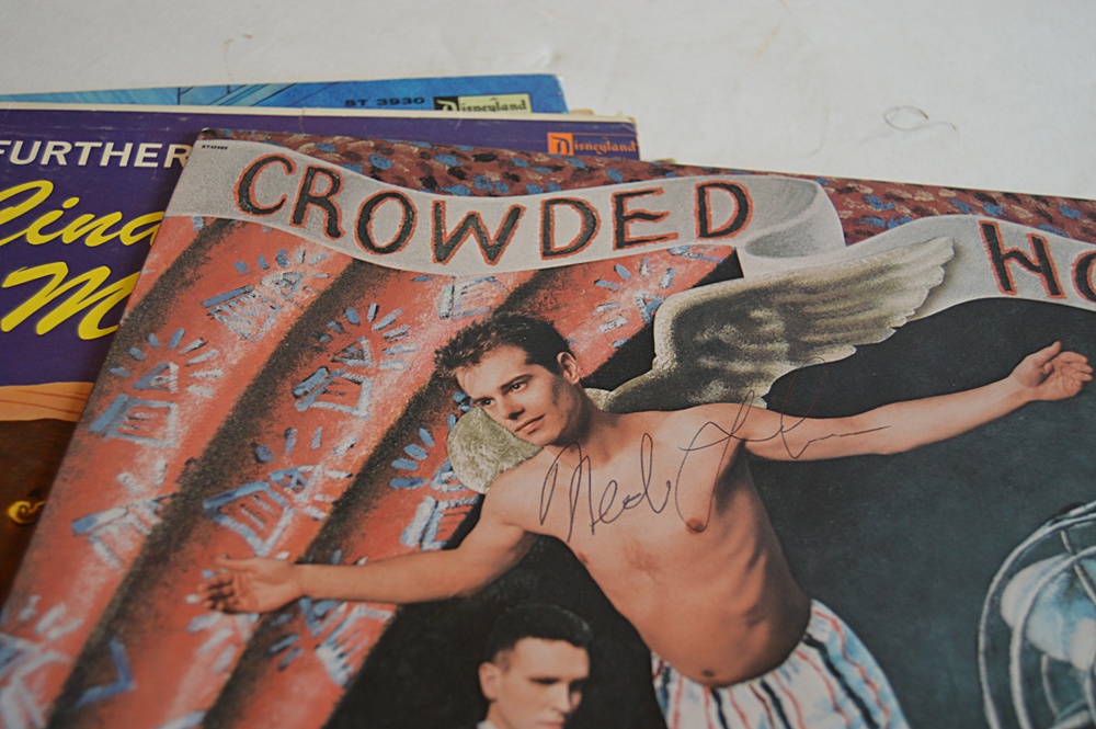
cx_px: 548
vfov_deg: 29.8
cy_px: 364
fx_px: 1369
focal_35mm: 45
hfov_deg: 43.6
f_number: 4.2
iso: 640
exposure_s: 1/60
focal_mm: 30
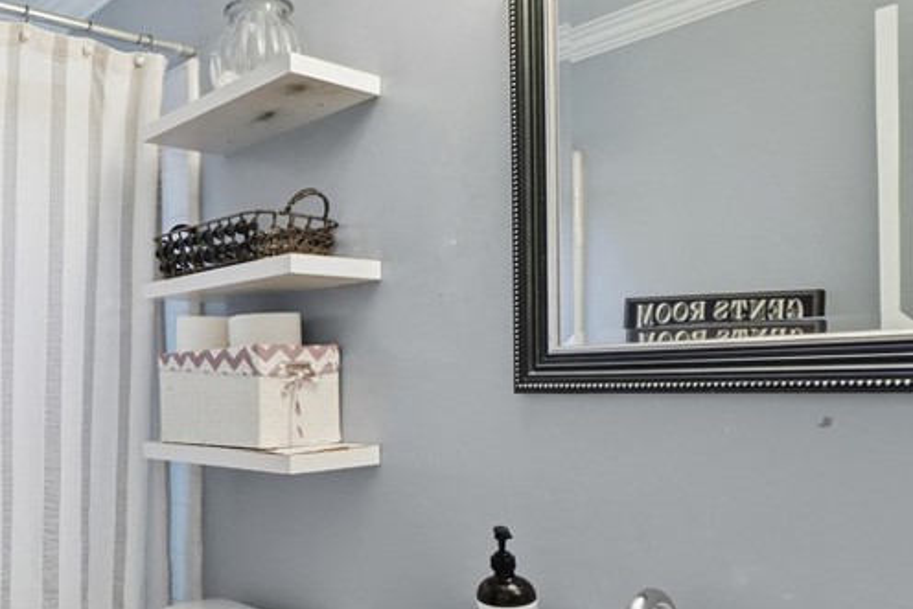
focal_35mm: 33
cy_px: 403
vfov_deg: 39.5
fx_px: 837
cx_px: 177
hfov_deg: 53.3
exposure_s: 1/30
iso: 1250
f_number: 10
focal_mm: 16
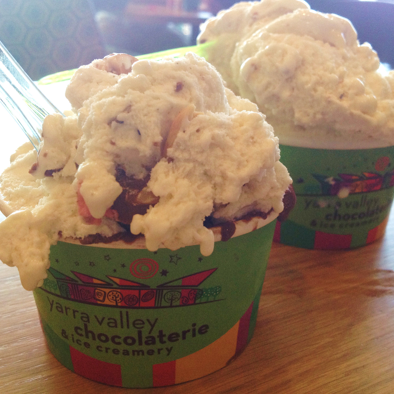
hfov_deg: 40.0
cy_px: 194
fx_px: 541
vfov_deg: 40.0
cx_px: 218
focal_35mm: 42
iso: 100
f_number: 2.4
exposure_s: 1/120
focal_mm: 4.28
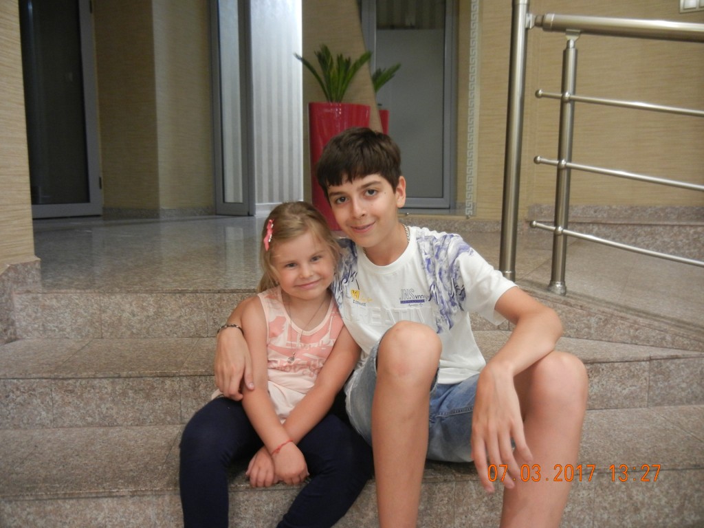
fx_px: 610
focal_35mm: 30
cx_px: 352
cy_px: 264
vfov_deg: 46.8
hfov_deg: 60.0
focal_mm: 5.4
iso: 400
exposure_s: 1/2.9
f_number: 3.5
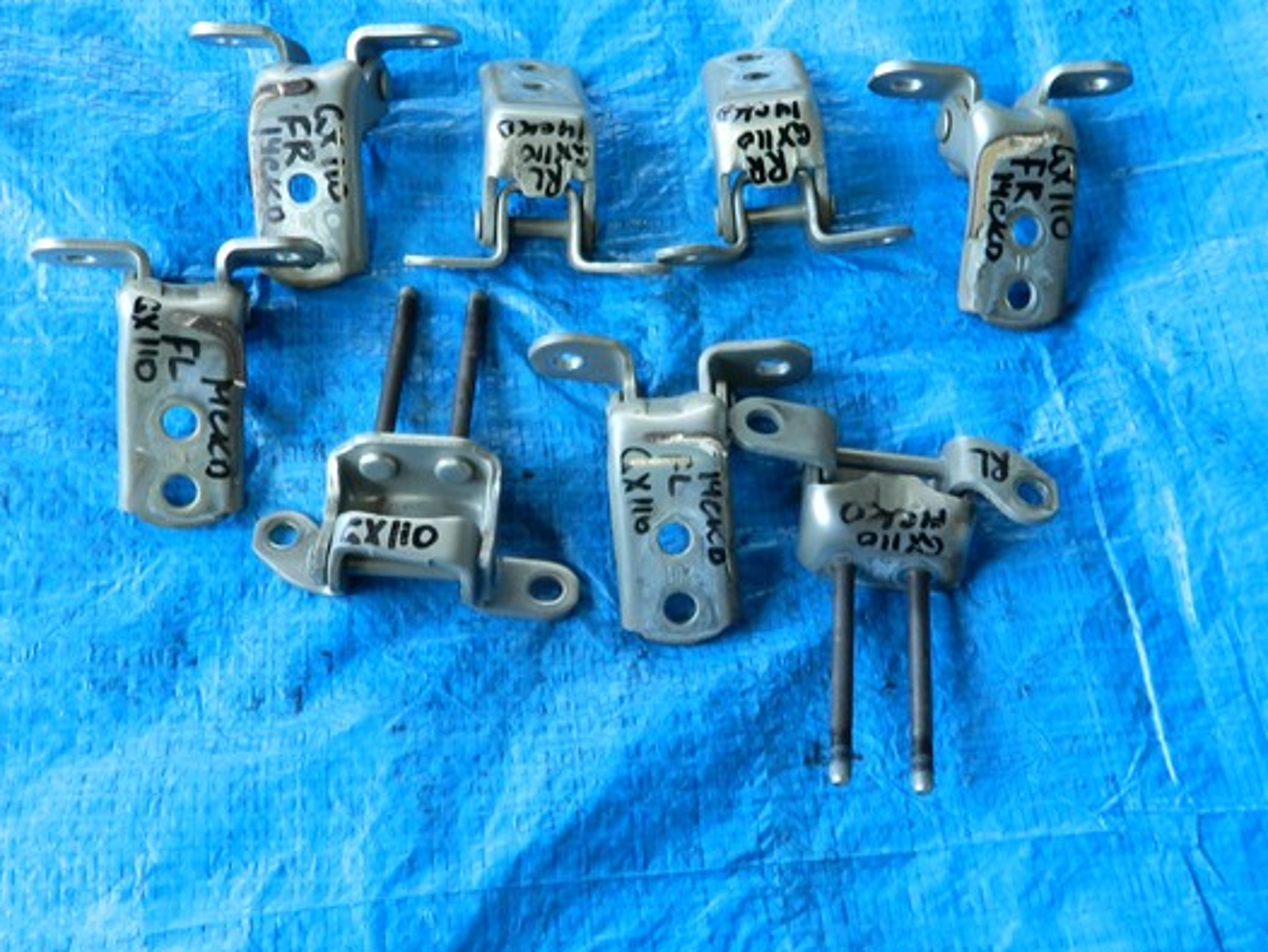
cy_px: 513
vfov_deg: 37.7
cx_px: 668
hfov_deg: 48.9
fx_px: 1393
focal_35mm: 38
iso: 80
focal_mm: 4.5
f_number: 3.1
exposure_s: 1/60
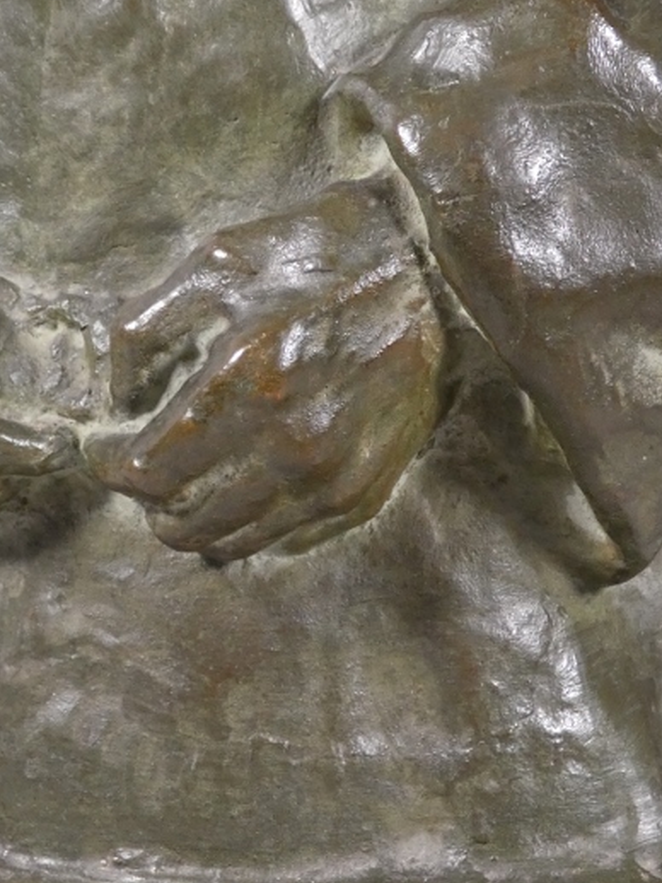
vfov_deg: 18.6
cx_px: 205
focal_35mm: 105
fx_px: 2676
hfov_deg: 14.1
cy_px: 273
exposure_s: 1/80
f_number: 3.9
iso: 400
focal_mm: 9.5
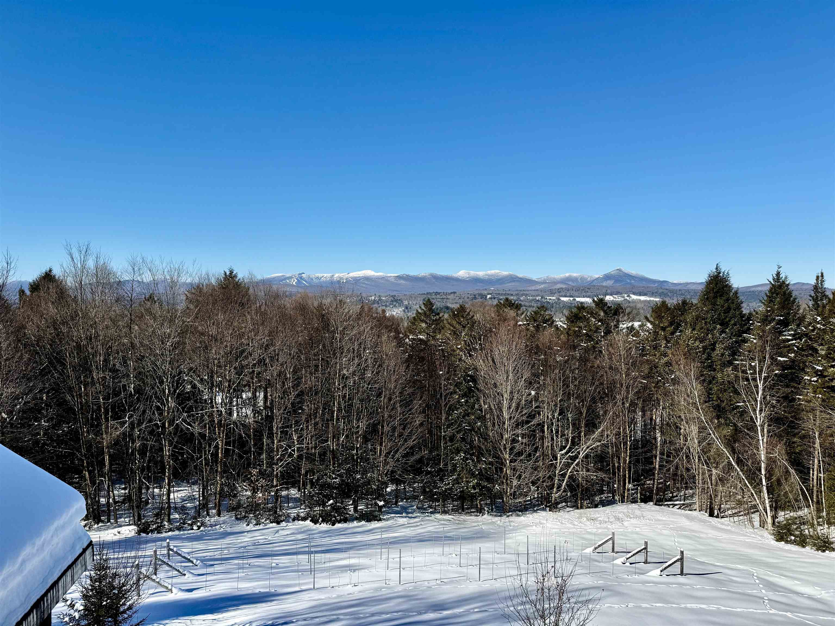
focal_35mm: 24
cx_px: 418
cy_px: 313
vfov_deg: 56.8
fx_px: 579
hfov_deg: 71.6
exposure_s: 1/7092
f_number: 1.78
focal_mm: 6.76
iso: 80
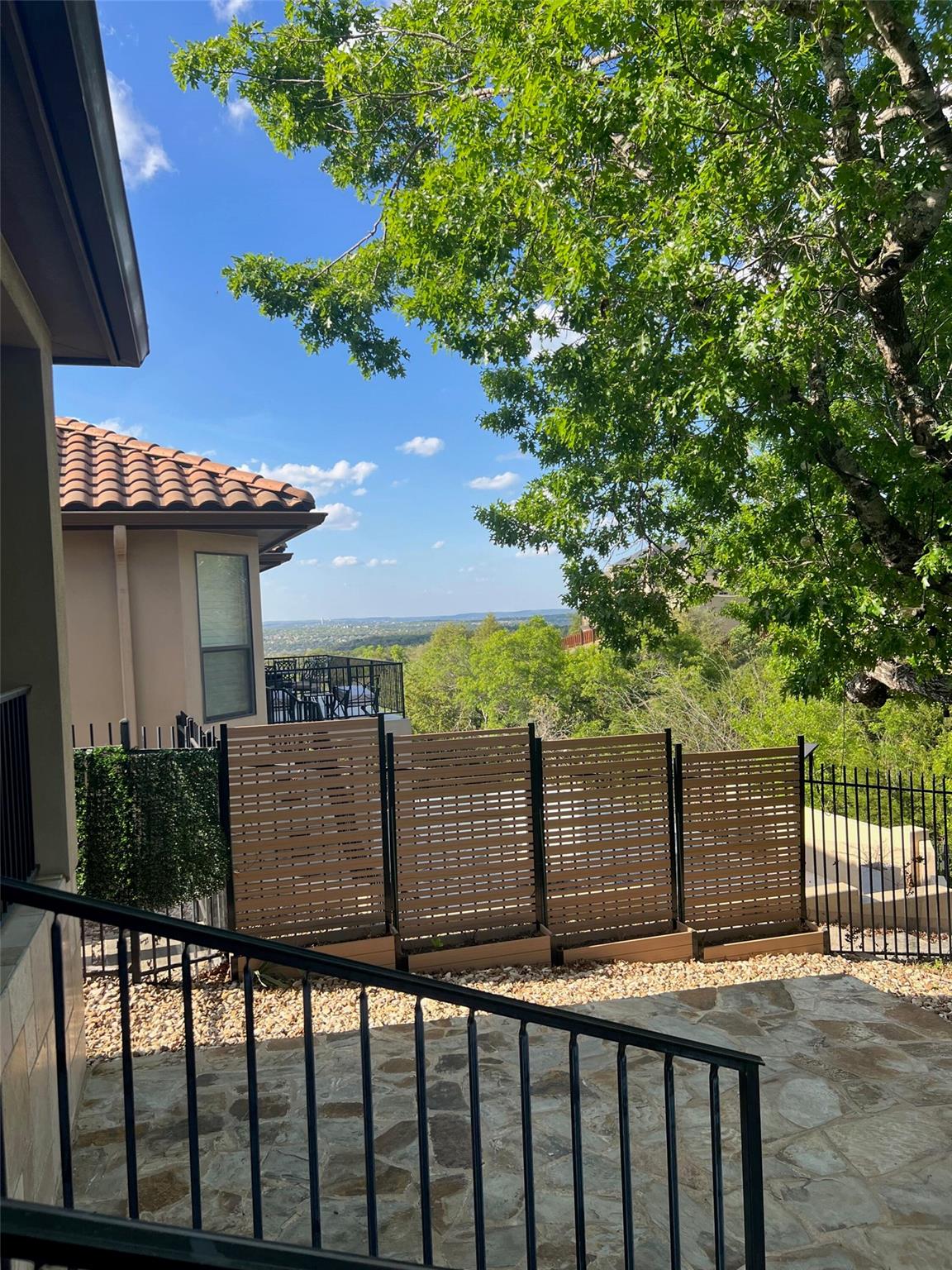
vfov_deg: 67.3
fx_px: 953
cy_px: 635
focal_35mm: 26
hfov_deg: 53.1
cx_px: 476
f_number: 1.5
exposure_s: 1/1468
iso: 50
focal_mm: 5.7
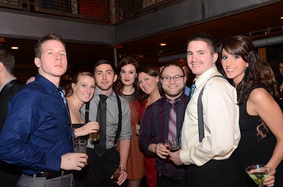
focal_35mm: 33
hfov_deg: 57.3
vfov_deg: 39.8
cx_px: 142
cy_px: 94
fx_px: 259
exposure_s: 1/30
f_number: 4.5
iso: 1250
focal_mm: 22
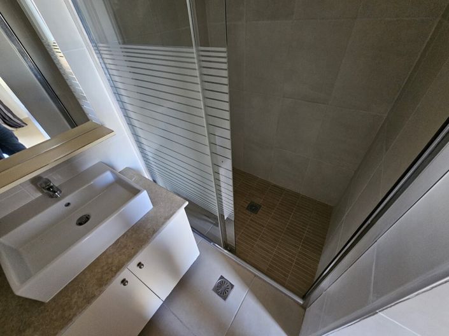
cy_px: 168
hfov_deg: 106.2
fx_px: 169
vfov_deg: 89.9
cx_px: 224
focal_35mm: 13
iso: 640
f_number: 2.2
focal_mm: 2.2
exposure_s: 1/25
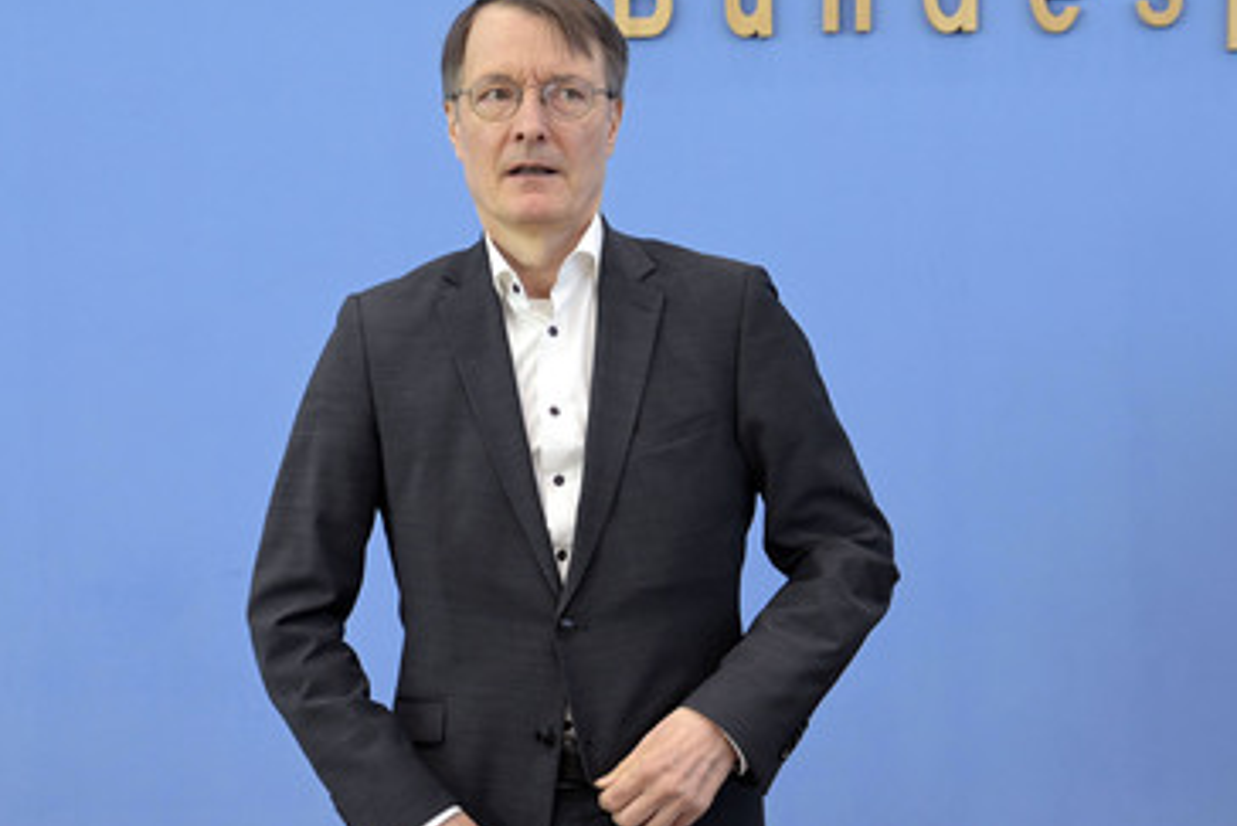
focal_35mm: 47
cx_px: 542
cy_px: 435
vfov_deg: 28.7
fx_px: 1616
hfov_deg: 41.8
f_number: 5
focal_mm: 38
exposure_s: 1/640
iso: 4000
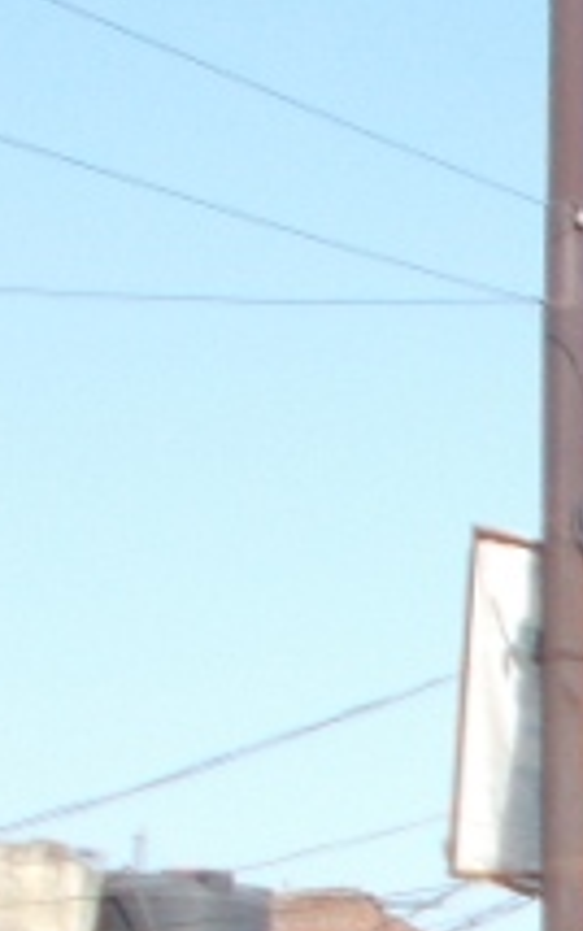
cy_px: 1209
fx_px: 5027
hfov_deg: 5.9
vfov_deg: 10.4
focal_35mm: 198
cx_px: 2006
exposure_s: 1/320
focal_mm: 6.9
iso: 80
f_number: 3.9
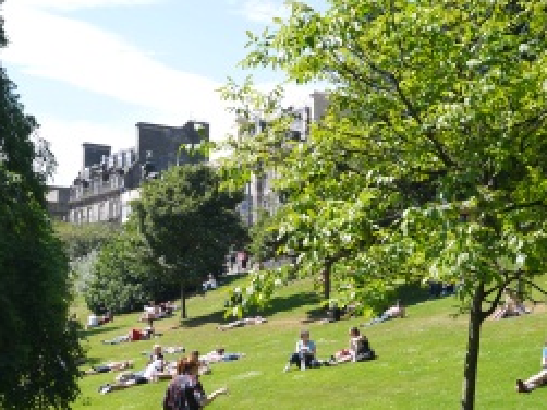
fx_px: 1295
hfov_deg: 23.8
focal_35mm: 82
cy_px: 249
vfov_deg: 18.0
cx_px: 190
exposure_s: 1/250
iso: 160
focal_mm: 23
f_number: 7.1
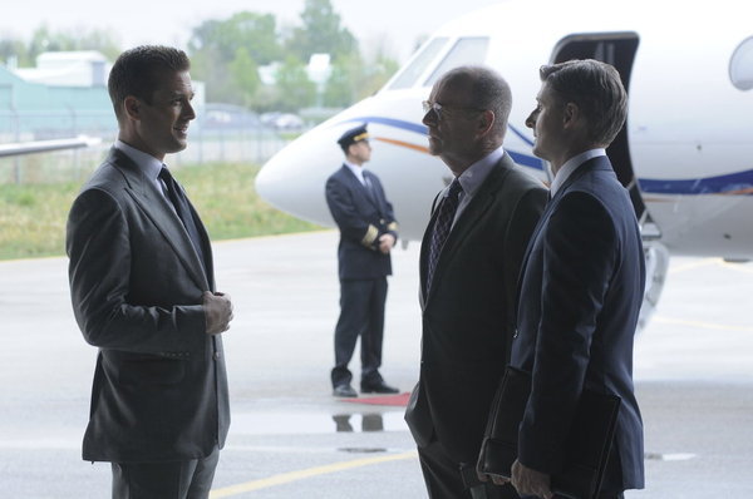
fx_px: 3195
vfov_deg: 8.9
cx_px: 376
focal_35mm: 153
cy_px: 250
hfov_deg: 13.4
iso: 500
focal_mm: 102
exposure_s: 1/160
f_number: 6.3
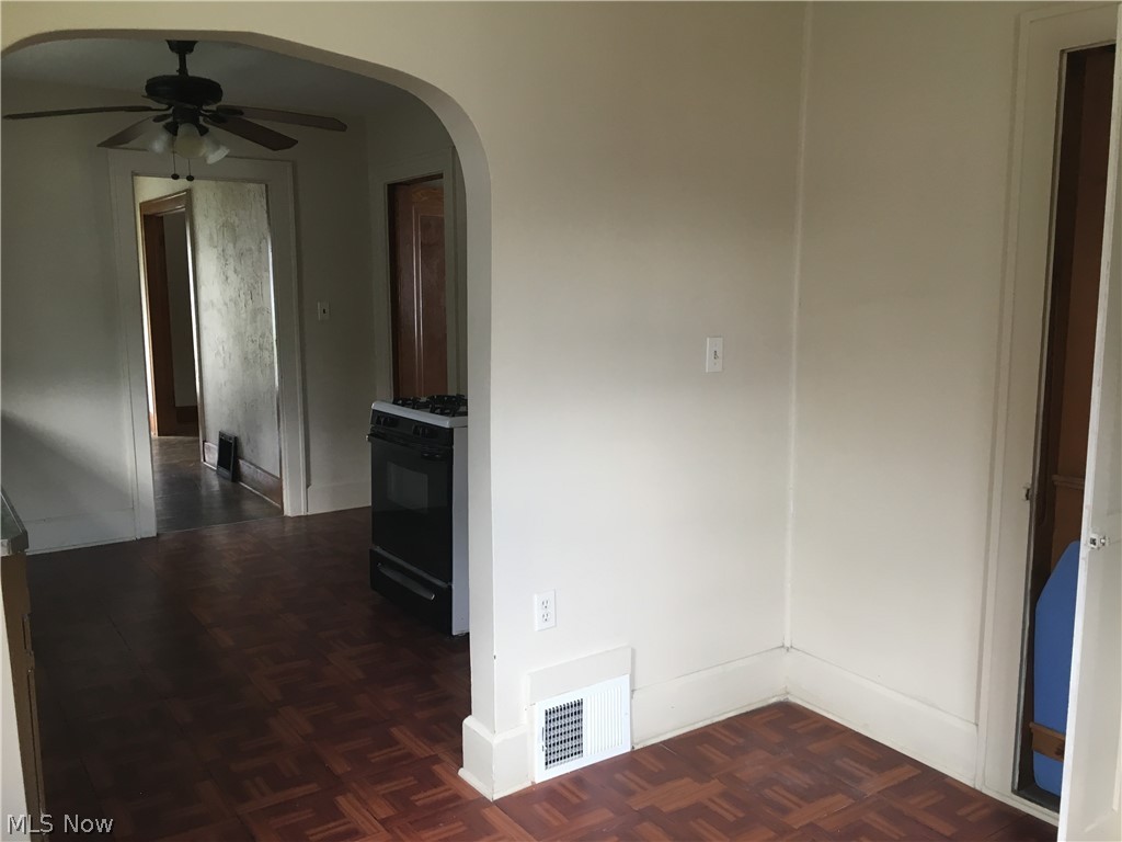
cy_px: 421
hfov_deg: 61.7
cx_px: 561
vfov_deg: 48.2
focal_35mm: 29
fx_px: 940
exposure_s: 1/30
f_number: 2.2
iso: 64
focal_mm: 4.15
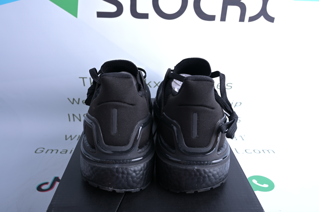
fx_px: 266
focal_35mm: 30
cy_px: 106
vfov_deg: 43.6
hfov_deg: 62.0
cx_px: 160
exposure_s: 1/200
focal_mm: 30
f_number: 8
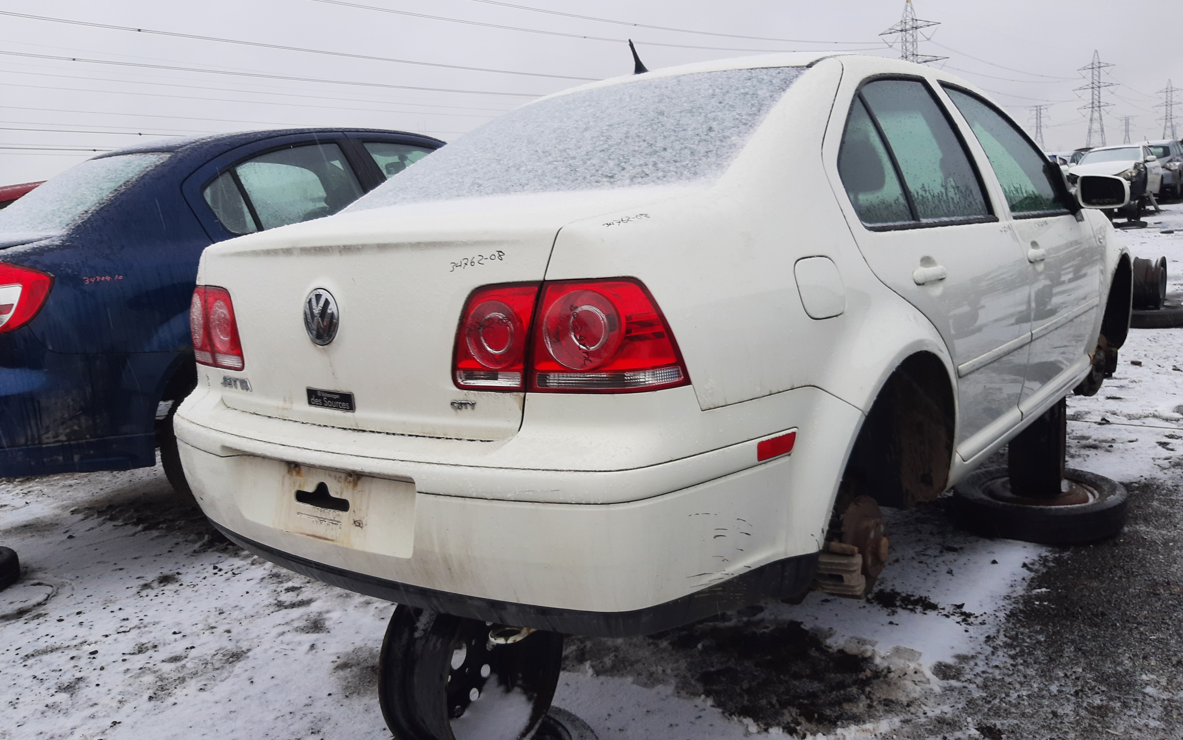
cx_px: 596
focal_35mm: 28
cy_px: 381
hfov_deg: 66.5
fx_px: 903
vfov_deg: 44.5
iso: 40
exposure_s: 1/143
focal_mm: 3.92
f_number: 1.7
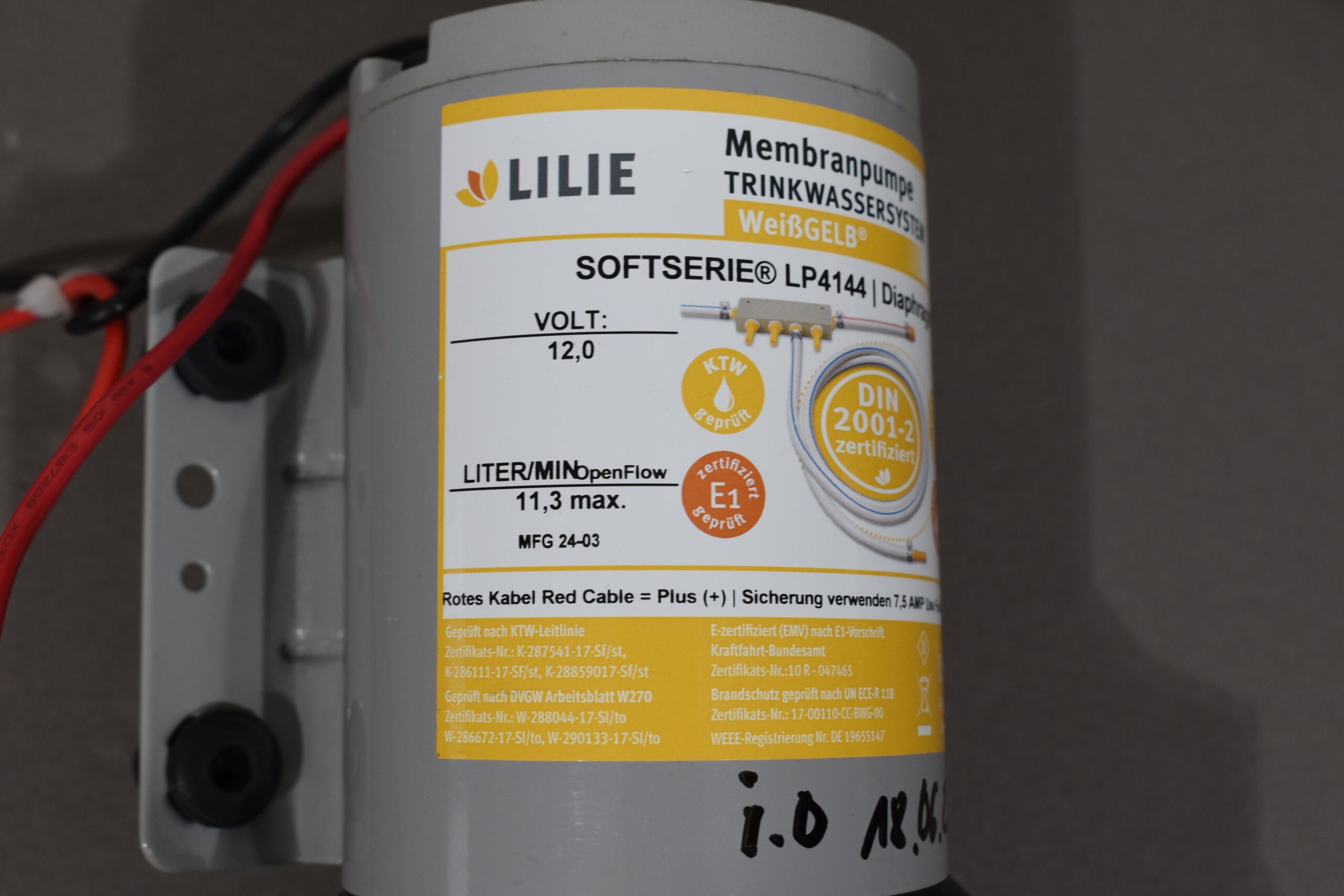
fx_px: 1904
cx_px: 672
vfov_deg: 26.5
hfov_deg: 38.9
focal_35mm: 51
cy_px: 448
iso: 400
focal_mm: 34
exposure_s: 1/60
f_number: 8
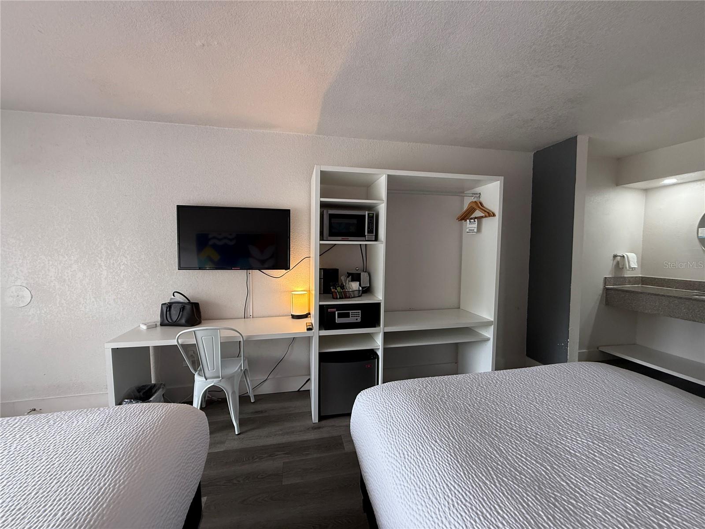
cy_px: 264
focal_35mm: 14
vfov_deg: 85.7
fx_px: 285
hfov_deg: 102.1
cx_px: 352
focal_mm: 2.22
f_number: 2.2
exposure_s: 1/120
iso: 320
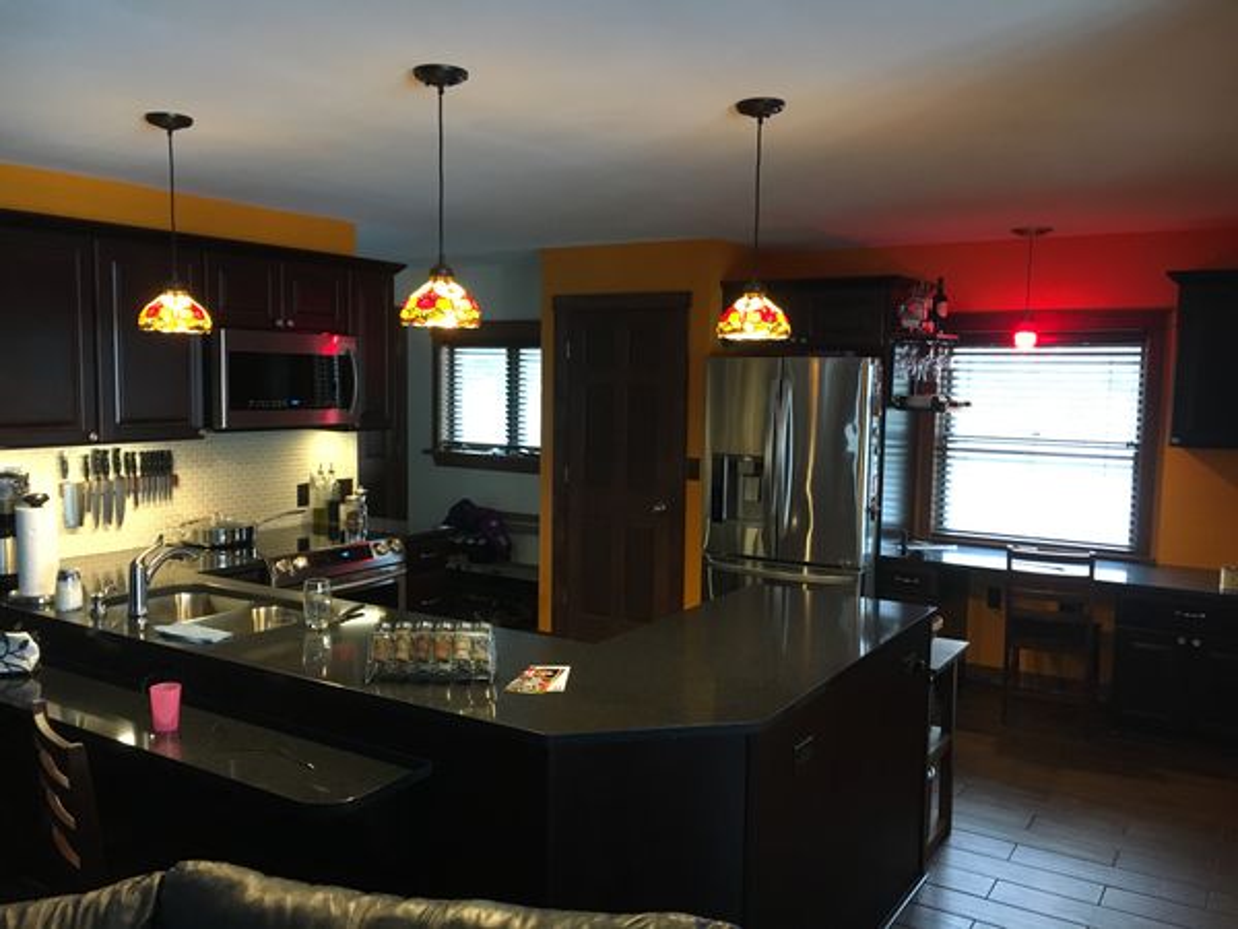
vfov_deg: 48.2
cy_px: 464
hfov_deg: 61.7
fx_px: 1037
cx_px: 619
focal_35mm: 29
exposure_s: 1/24
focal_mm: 4.15
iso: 200
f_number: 2.2
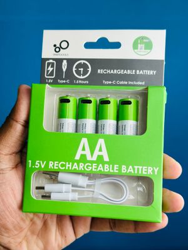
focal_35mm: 48
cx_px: 94
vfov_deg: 39.7
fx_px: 348
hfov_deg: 30.3
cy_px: 125
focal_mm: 6.86
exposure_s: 1/147
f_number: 1.78
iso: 64
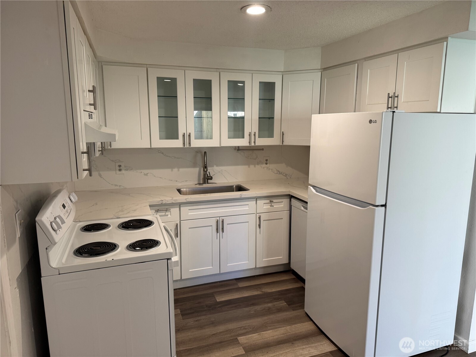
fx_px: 330
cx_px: 238
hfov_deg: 71.6
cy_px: 178
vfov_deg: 56.8
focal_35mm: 24
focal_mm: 6.76
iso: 200
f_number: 1.78
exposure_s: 1/120
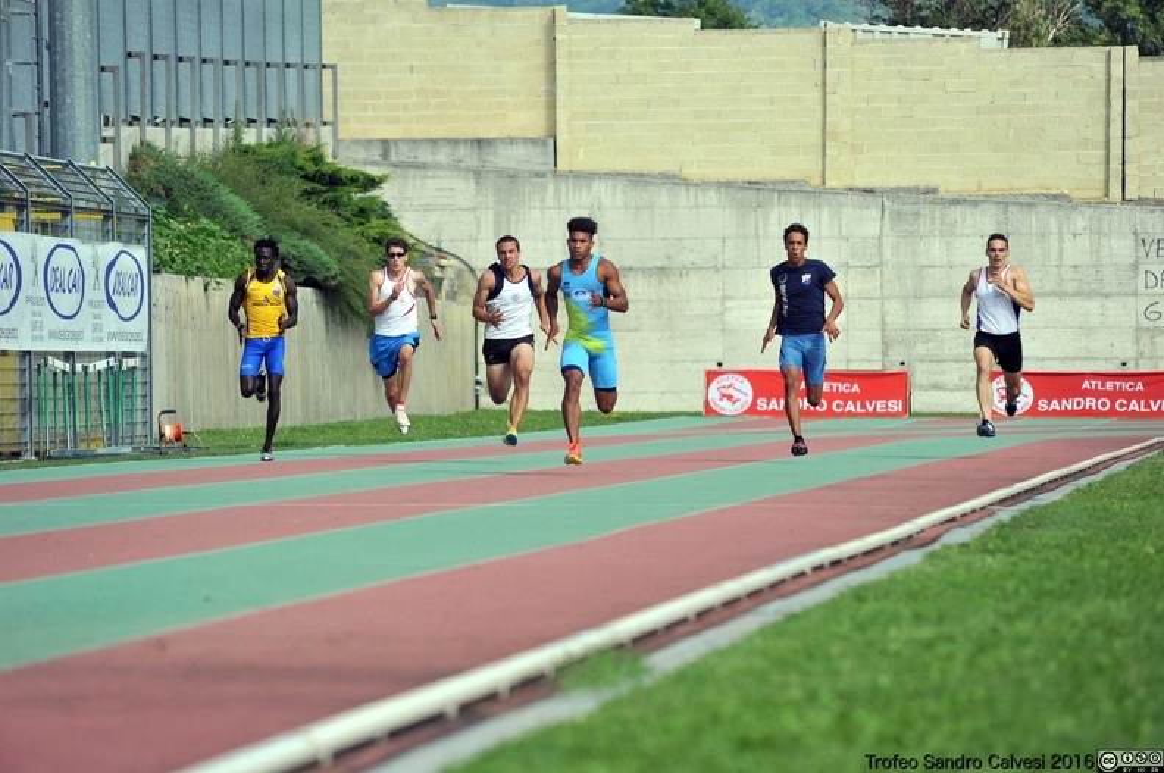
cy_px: 386
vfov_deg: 6.5
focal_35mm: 210
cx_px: 582
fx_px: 6782
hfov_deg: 9.8
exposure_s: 1/1000
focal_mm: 210
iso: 320
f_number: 6.3
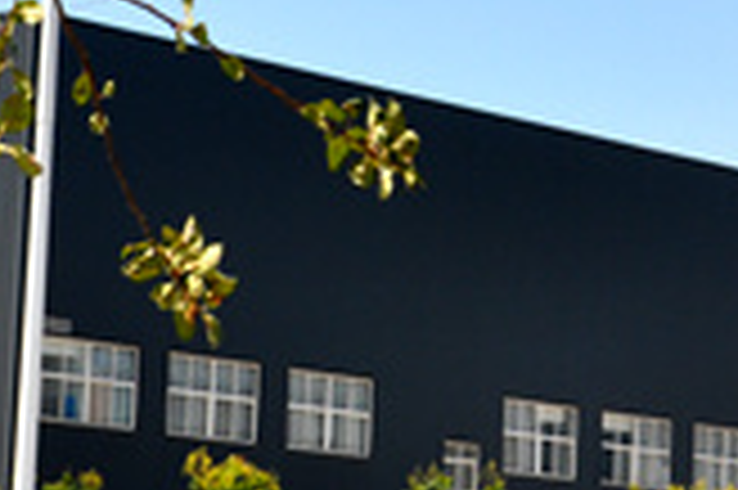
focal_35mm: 190
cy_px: 135
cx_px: 387
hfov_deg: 10.8
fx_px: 3891
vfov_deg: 7.2
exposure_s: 1/160
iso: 200
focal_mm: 32
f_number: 13
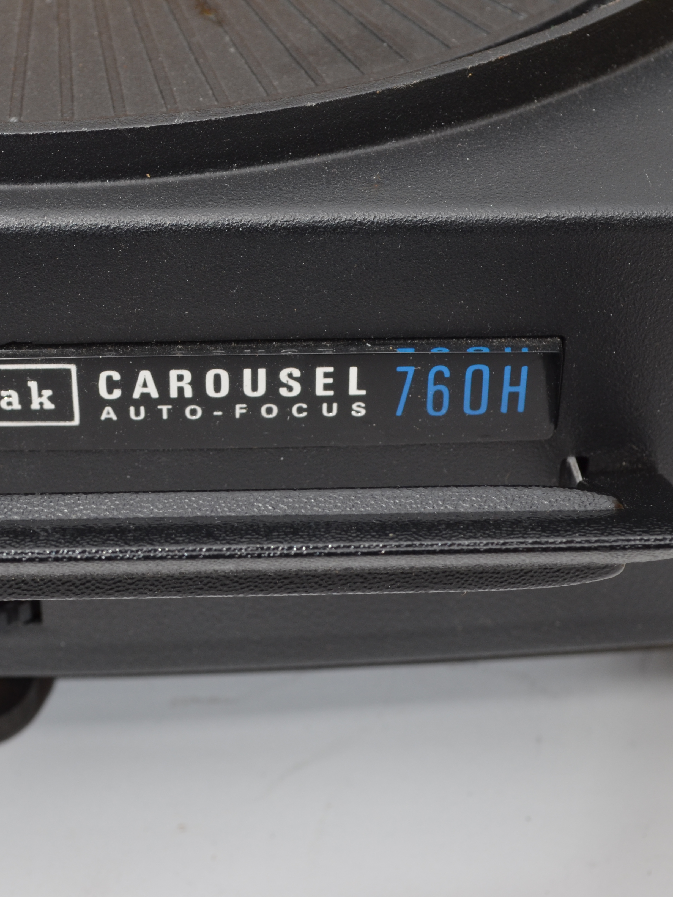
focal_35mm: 87
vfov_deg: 22.5
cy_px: 449
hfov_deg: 16.9
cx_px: 249
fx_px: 2255
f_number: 8
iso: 250
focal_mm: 40
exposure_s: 1/125
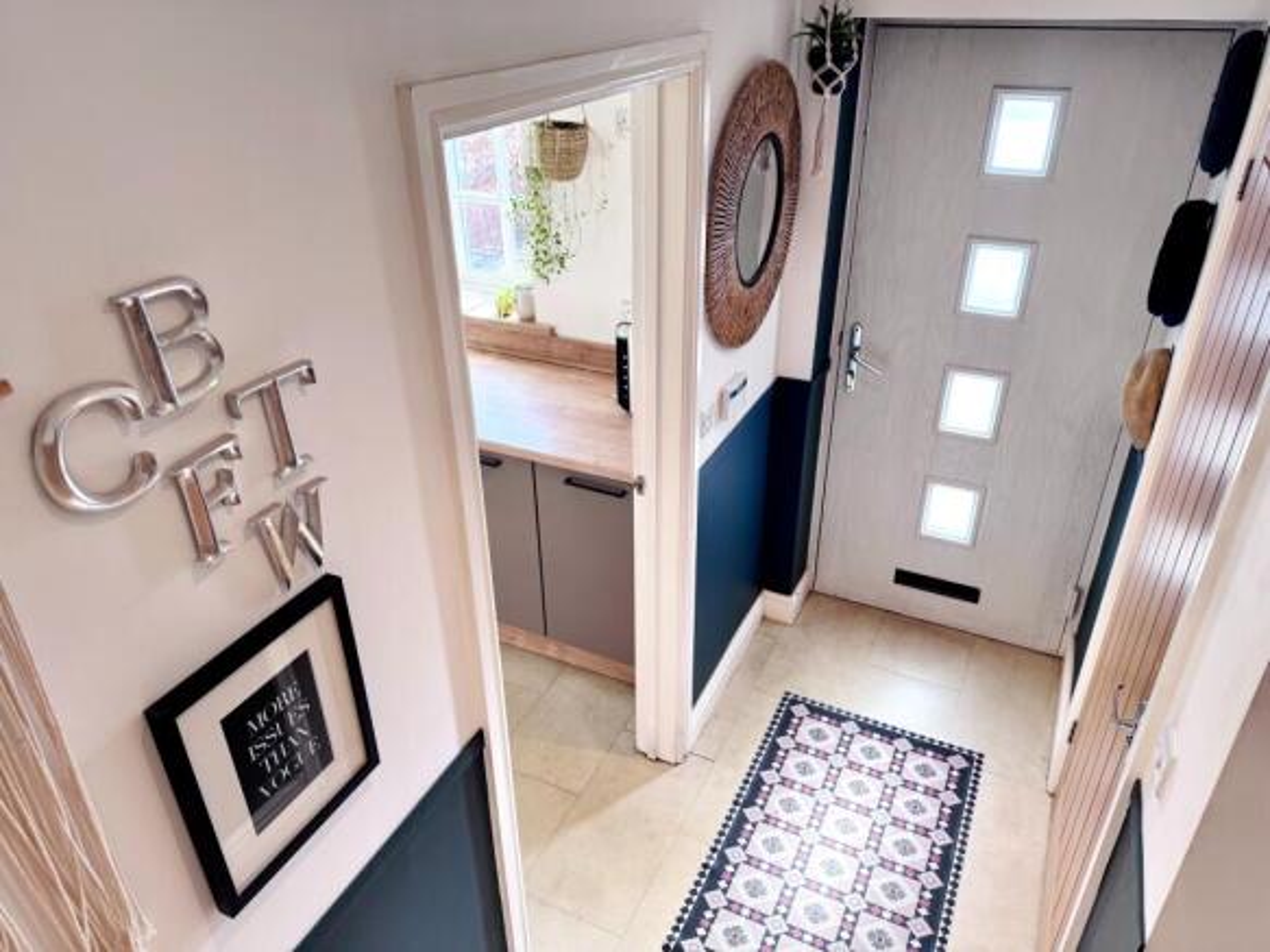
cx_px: 635
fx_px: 880
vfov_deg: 56.8
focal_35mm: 24
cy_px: 476
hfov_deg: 71.6
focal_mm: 6.76
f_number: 1.78
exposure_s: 1/145
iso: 100
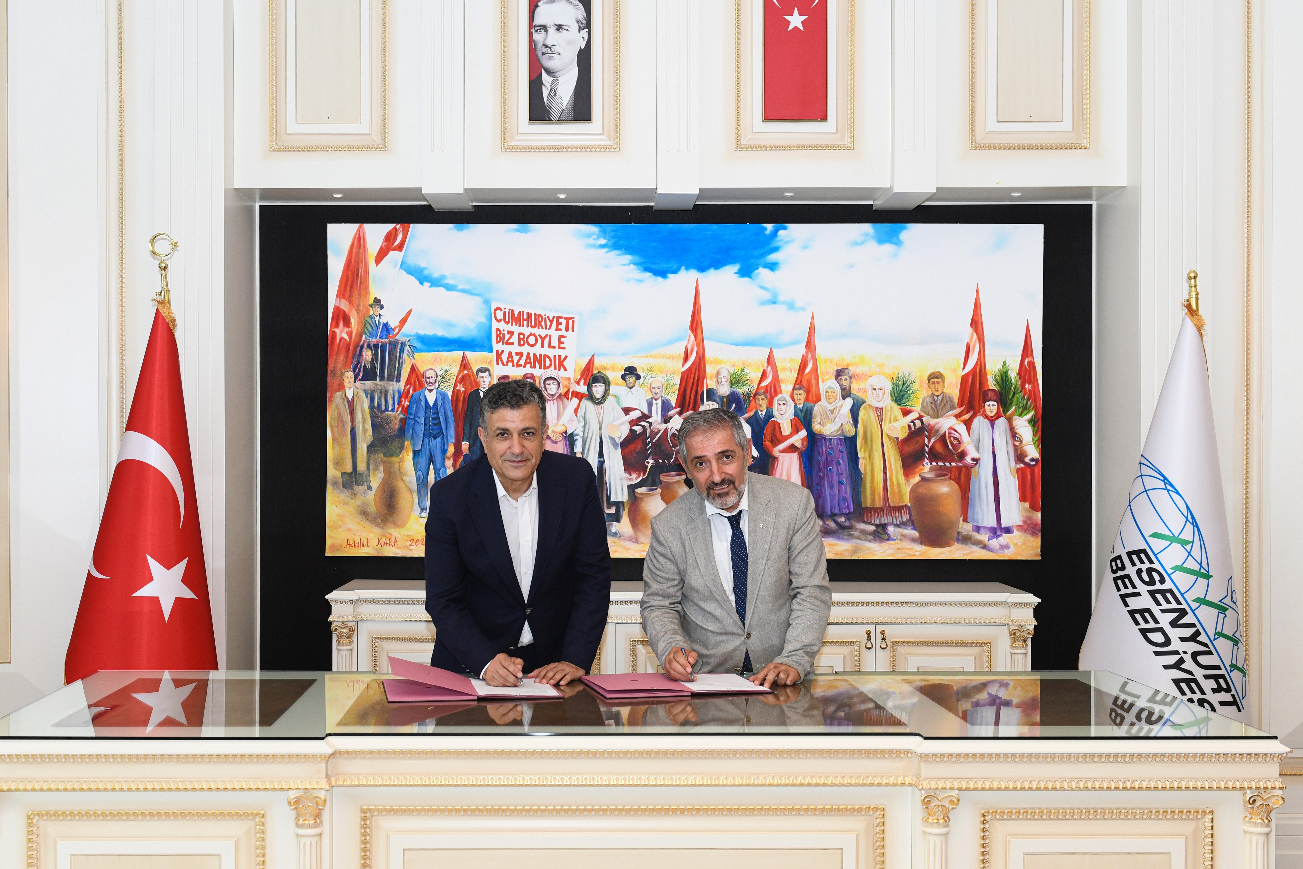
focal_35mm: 32
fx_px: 1158
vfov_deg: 41.1
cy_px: 434
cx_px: 652
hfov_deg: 58.7
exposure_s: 1/200
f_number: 4.5
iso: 800
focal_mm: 32
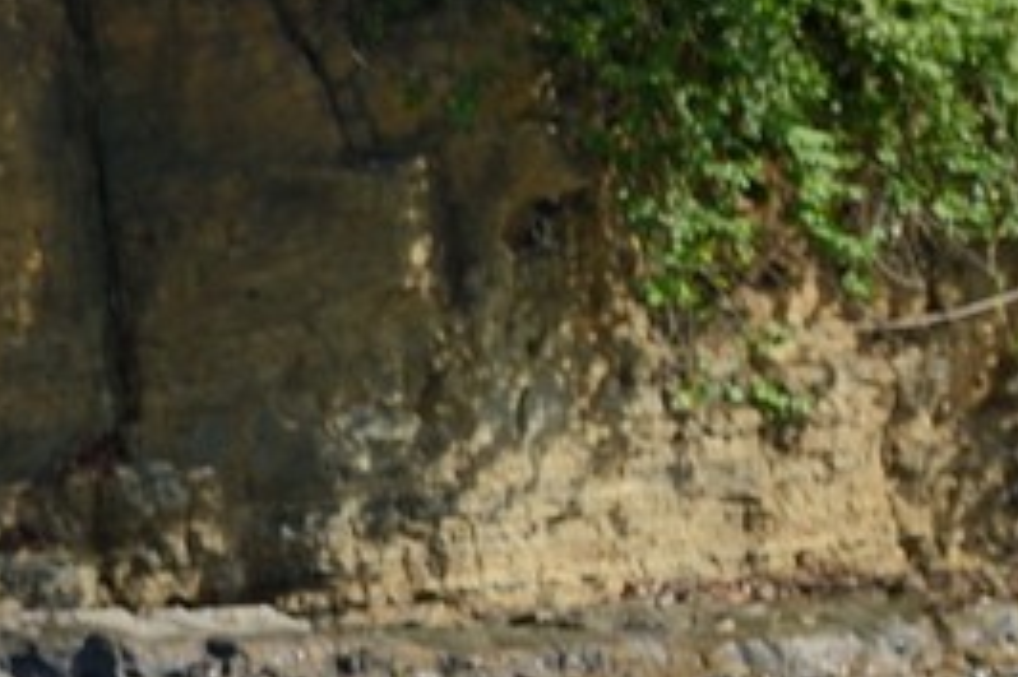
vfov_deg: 1.9
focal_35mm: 735
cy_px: 608
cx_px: -1944
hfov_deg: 2.8
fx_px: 20771
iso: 100
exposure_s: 1/250
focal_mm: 122
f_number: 7.1
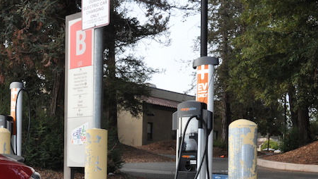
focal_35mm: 61
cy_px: 156
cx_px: 101
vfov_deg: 19.5
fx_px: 513
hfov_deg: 34.1
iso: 800
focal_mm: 25
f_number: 14
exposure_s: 1/200
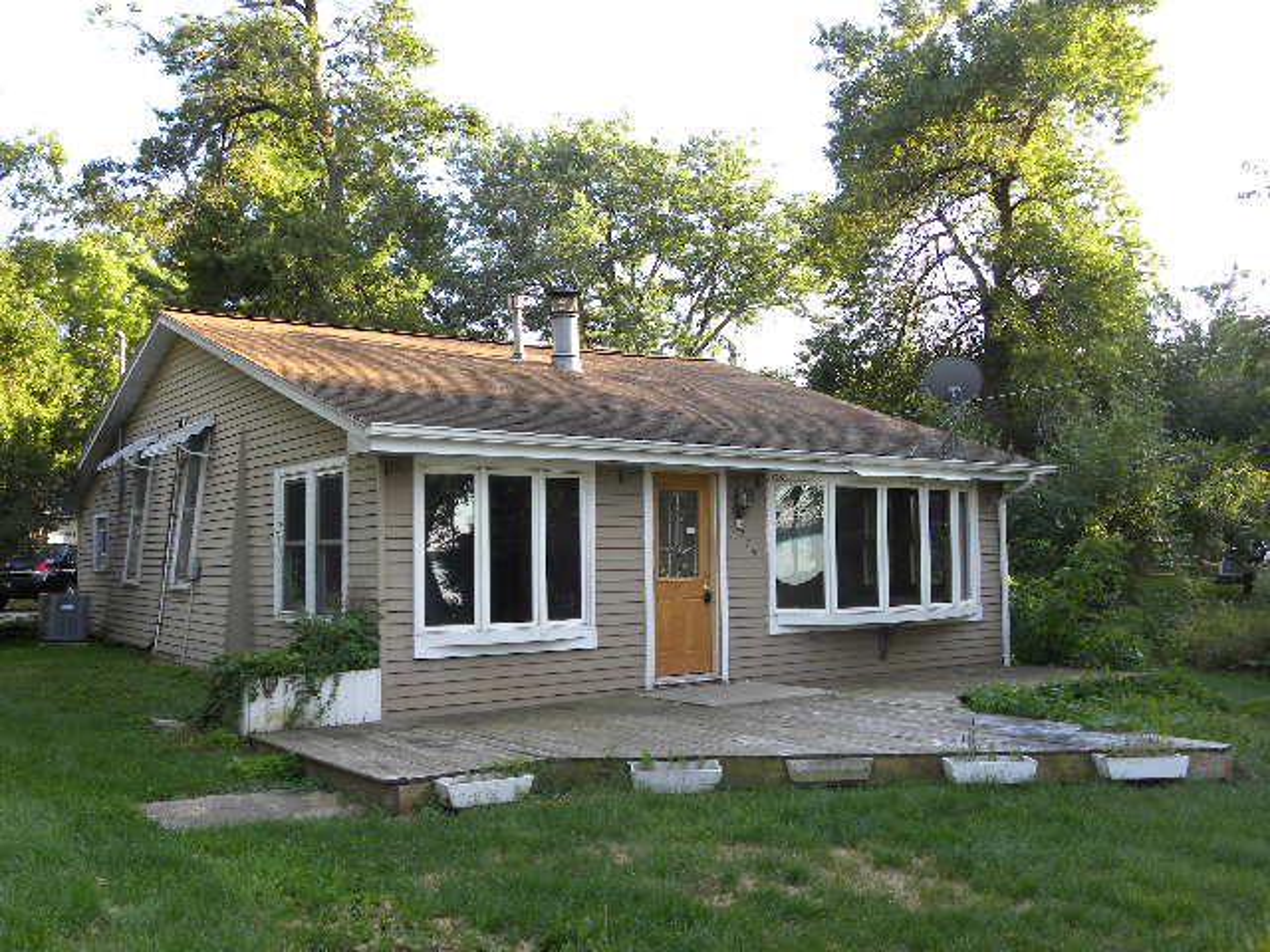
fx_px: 1211
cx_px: 635
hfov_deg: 55.4
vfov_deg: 42.9
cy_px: 476
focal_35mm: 33
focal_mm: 5.9
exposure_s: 1/67.6
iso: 65
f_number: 2.8
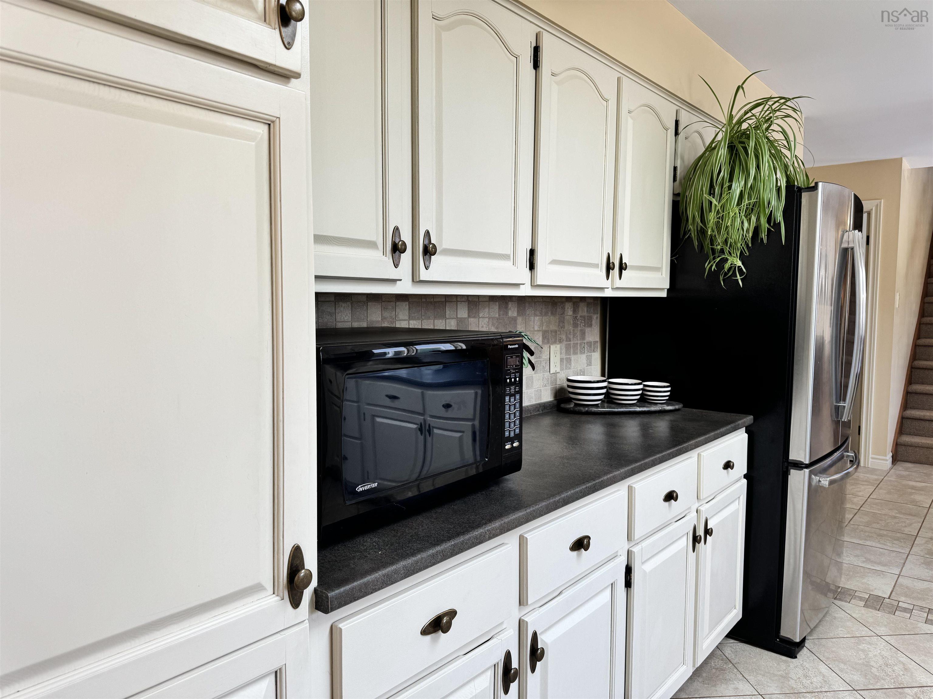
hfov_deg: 71.6
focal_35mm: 24
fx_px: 647
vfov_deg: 56.8
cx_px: 466
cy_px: 350
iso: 80
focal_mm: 6.76
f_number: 1.78
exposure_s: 1/120
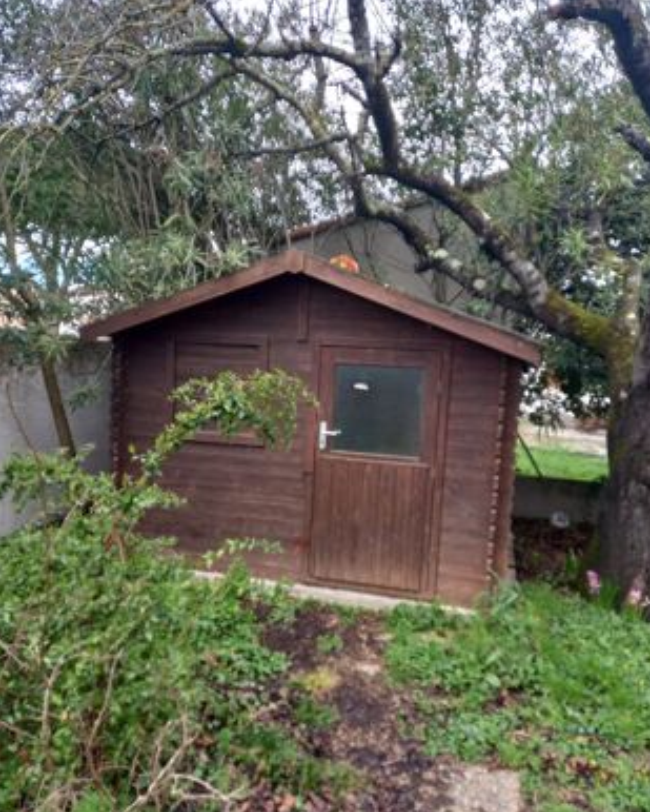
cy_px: 430
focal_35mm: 27
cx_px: 330
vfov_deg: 64.0
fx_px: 649
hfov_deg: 53.2
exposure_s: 1/59
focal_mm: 4.6
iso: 25
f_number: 2
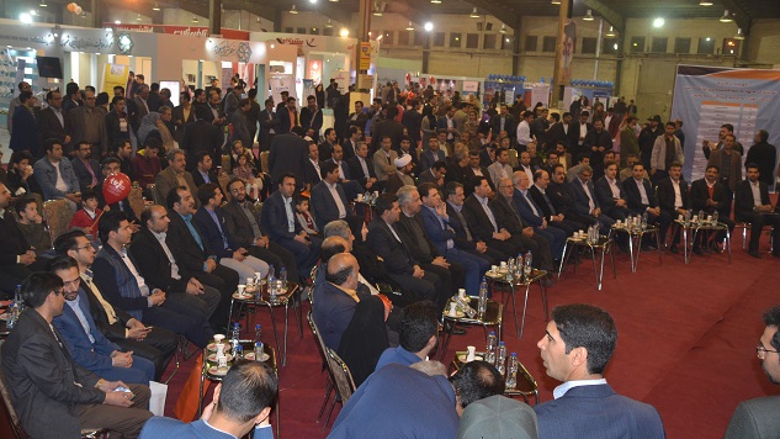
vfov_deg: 31.1
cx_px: 389
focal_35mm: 38
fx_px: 786
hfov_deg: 52.8
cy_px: 189
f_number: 3.8
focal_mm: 24
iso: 800
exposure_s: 1/60
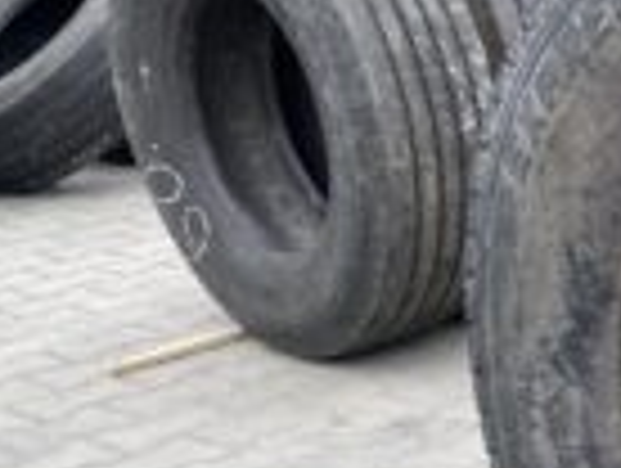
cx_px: 945
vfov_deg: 17.8
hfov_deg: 20.4
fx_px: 1456
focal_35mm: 81
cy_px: 470
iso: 32
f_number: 1.8
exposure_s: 1/331
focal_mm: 4.25
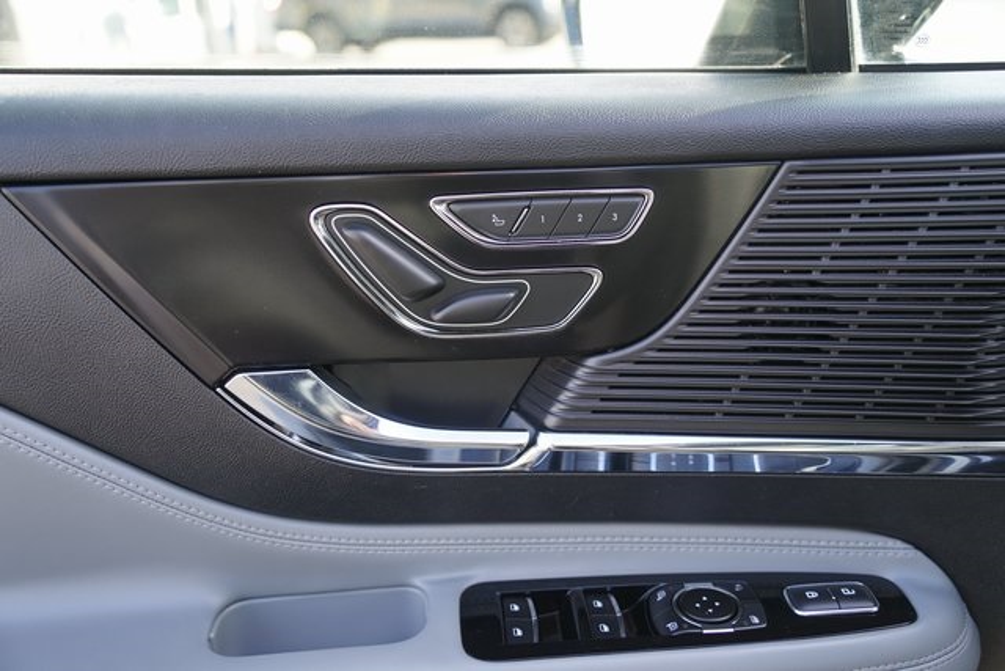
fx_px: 977
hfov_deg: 54.4
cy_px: 336
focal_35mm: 35
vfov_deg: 37.9
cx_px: 502
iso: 125
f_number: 4
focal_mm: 35
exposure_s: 1/60
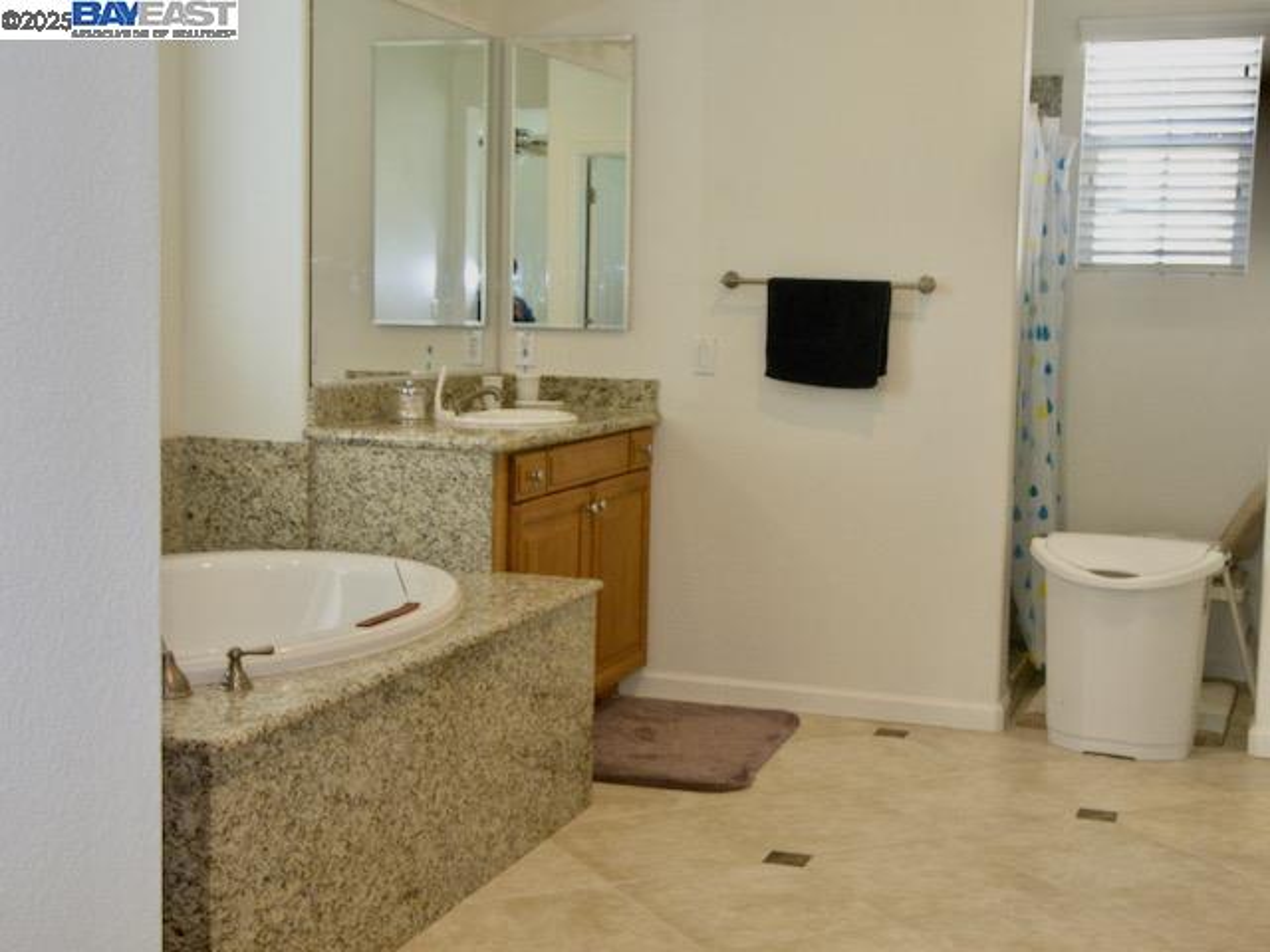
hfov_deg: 38.2
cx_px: 635
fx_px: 1834
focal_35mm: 50
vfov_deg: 29.1
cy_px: 476
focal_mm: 10.5
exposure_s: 1/40
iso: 100
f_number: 3.6
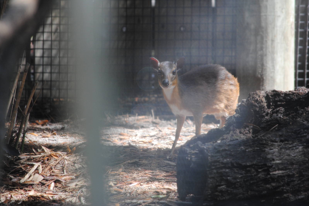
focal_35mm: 452
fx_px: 3879
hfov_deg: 4.6
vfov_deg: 3.0
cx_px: 155
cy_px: 103
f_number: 5.6
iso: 400
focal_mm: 300
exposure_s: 1/160
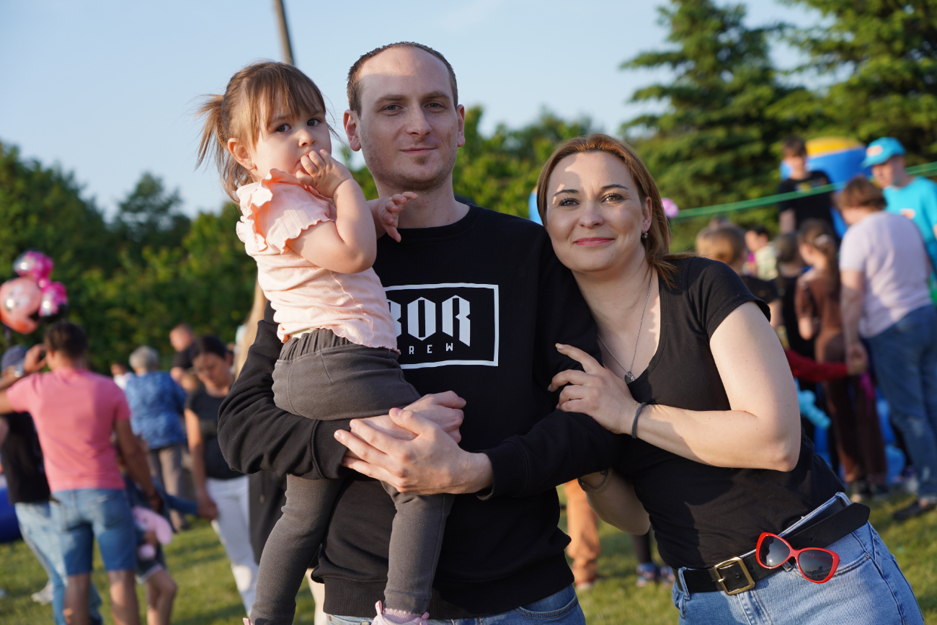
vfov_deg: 20.3
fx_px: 1744
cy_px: 312
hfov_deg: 30.1
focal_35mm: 67
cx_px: 468
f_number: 4.5
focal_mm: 67
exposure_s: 1/320
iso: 100
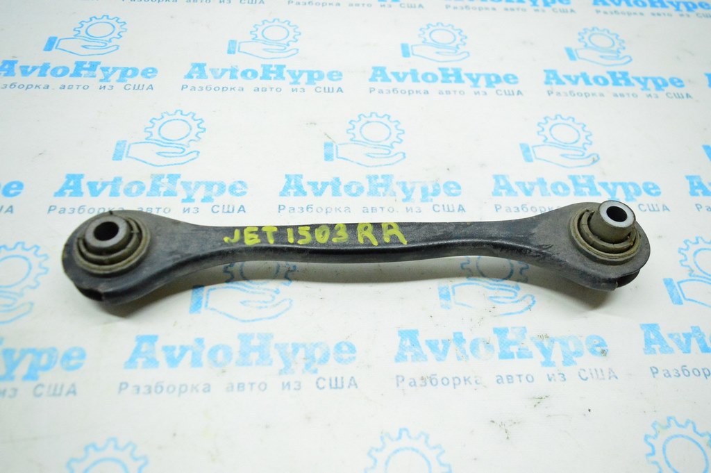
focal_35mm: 30
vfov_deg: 43.5
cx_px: 356
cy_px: 236
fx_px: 592
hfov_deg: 62.0
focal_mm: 20
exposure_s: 1/640
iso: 6400
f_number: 4
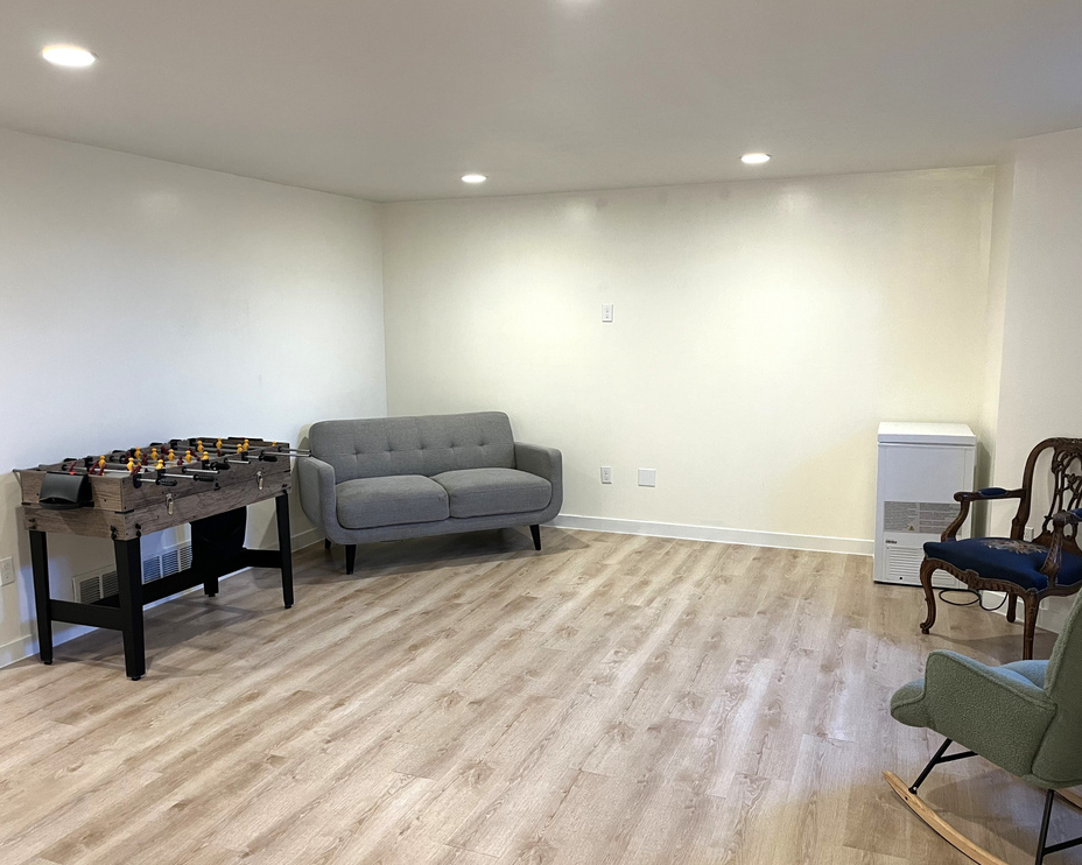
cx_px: 536
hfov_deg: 62.2
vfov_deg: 51.5
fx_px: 896
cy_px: 434
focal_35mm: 28
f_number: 1.6
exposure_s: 1/60
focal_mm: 5.1
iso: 160
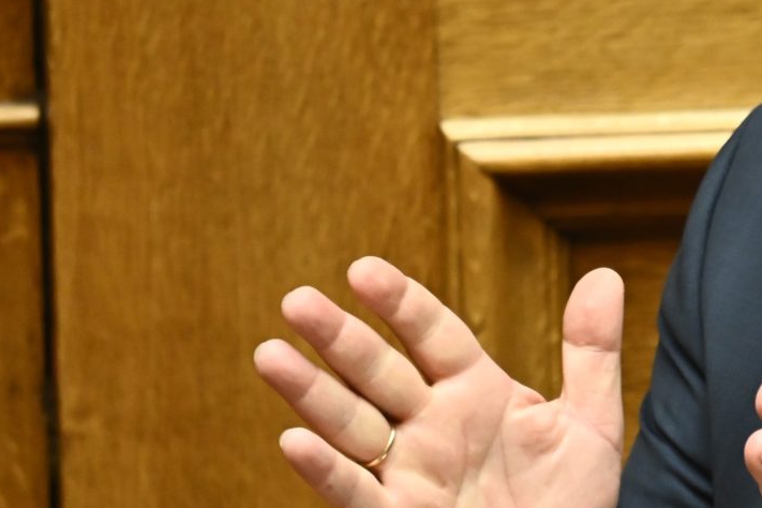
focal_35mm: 1728
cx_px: 1049
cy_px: 242
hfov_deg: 1.2
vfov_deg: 0.8
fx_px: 36573
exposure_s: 1/200
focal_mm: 600
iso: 4500
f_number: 6.3
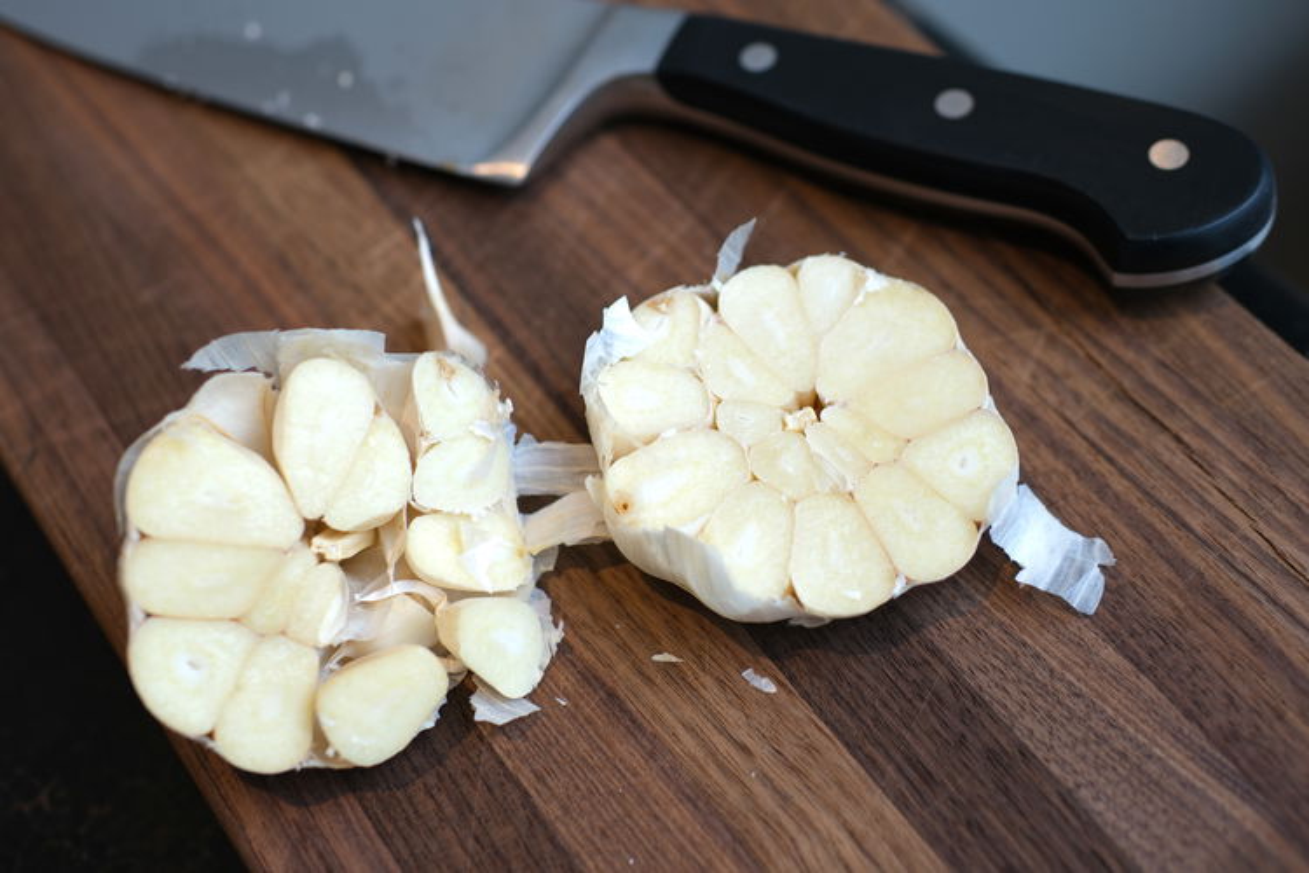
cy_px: 436
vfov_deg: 29.9
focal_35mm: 45
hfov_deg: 43.6
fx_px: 1636
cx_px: 654
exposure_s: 1/100
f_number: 2.5
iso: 125
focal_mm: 30
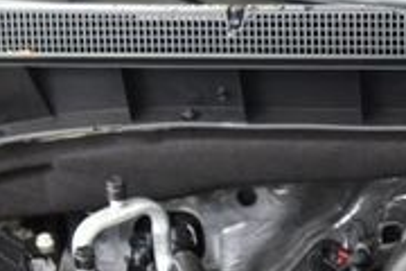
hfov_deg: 15.3
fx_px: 1443
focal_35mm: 128
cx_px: 519
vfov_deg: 10.3
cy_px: 432
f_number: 4
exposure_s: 1/15
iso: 1600
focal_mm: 24
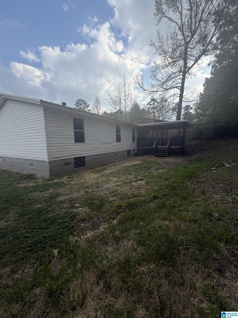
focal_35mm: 14
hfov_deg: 85.7
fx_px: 128
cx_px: 119
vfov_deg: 102.1
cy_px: 159
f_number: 2.2
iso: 40
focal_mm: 2.22
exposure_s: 1/770
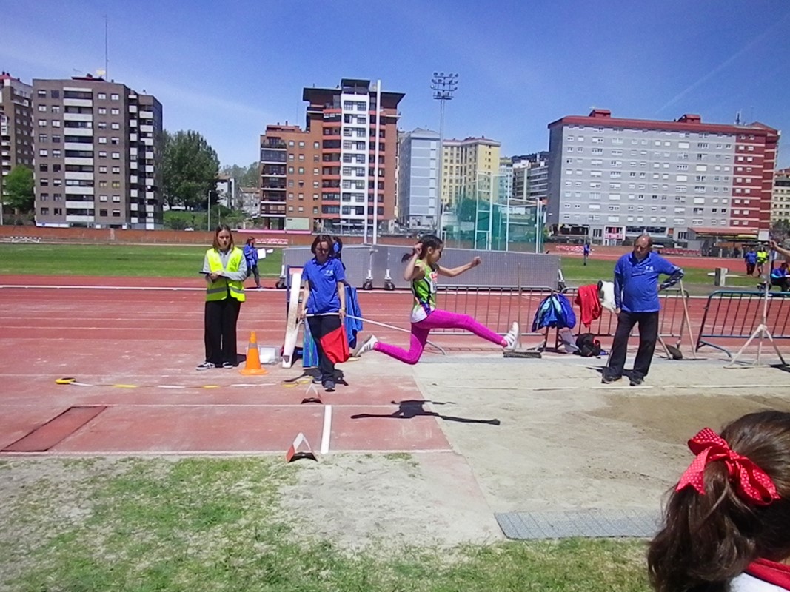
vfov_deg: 49.7
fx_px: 639
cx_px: 395
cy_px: 296
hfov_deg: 63.4
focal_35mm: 28
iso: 640
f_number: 8.3
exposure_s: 1/1600
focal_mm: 5
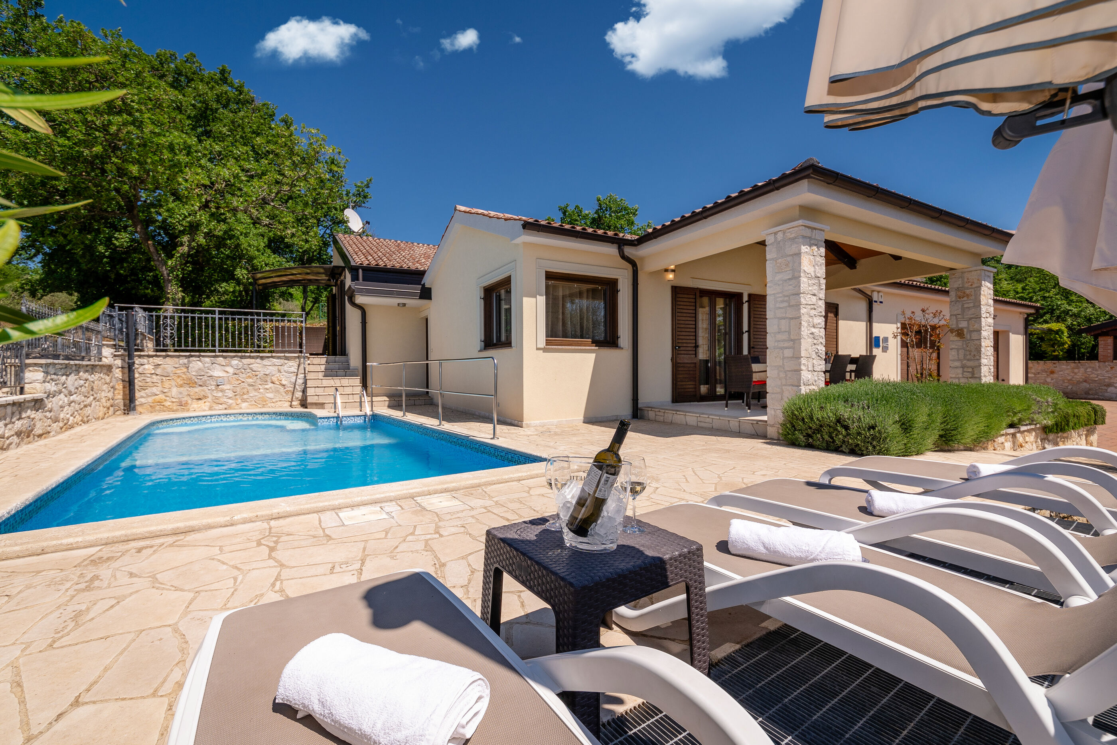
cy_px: 372
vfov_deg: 85.4
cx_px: 558
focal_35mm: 13
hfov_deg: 108.3
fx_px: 403
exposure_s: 1/640
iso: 100
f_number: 7.1
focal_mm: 13
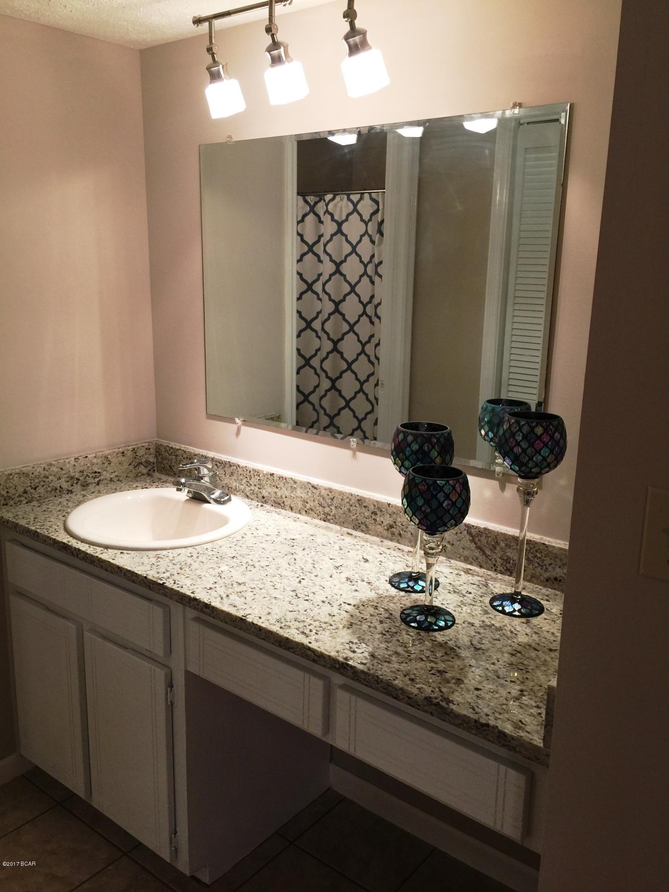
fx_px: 747
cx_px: 334
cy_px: 446
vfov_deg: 61.7
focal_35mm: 29
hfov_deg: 48.2
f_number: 2.2
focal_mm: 4.15
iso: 40
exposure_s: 1/30
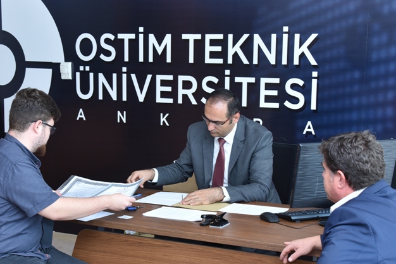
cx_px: 178
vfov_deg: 18.9
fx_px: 792
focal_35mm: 72
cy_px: 165
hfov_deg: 28.1
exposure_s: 1/125
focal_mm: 44
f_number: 7.1
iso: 800
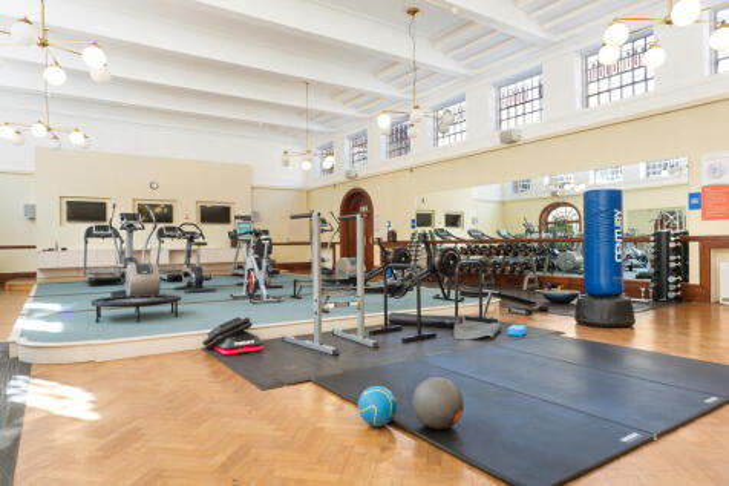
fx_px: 486
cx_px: 364
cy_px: 243
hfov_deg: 73.8
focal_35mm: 24
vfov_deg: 53.1
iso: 200
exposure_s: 1/2.5
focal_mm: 24
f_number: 11
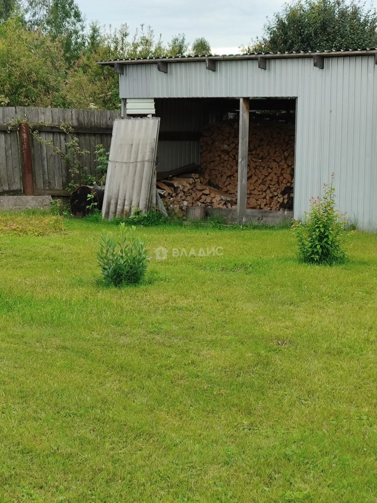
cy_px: 252
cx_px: 188
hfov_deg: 18.9
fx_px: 1132
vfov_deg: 25.0
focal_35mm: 78
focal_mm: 4.71
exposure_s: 1/574
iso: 50
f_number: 1.79
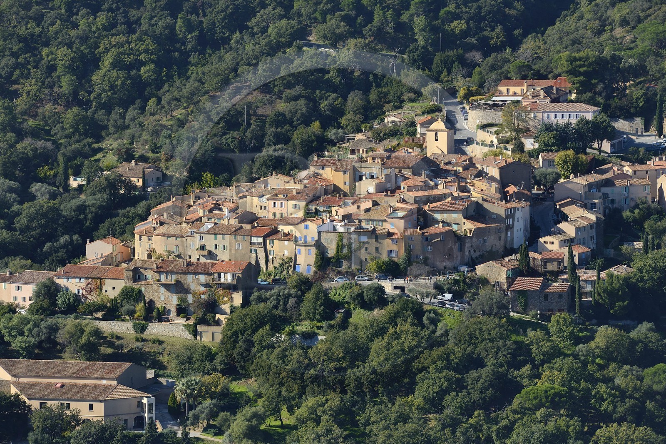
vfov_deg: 7.0
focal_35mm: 195
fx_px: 3607
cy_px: 222
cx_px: 333
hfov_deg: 10.6
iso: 800
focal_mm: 195
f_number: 10
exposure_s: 1/1250
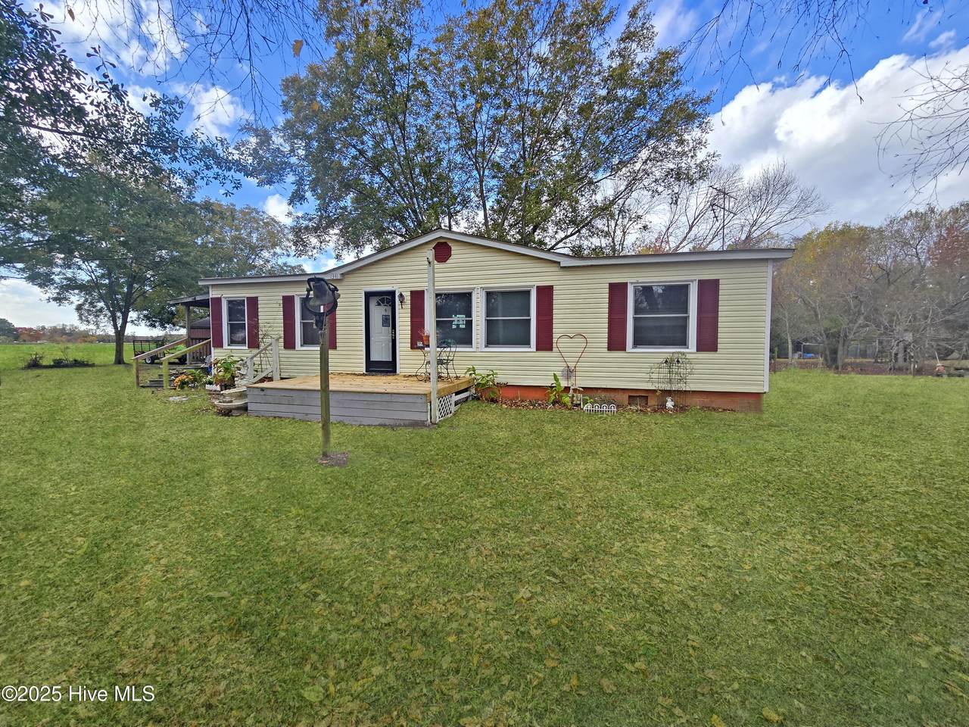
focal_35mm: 13
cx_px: 484
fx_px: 364
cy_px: 364
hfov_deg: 106.2
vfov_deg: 89.9
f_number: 2.2
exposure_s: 1/868
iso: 50
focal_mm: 2.2
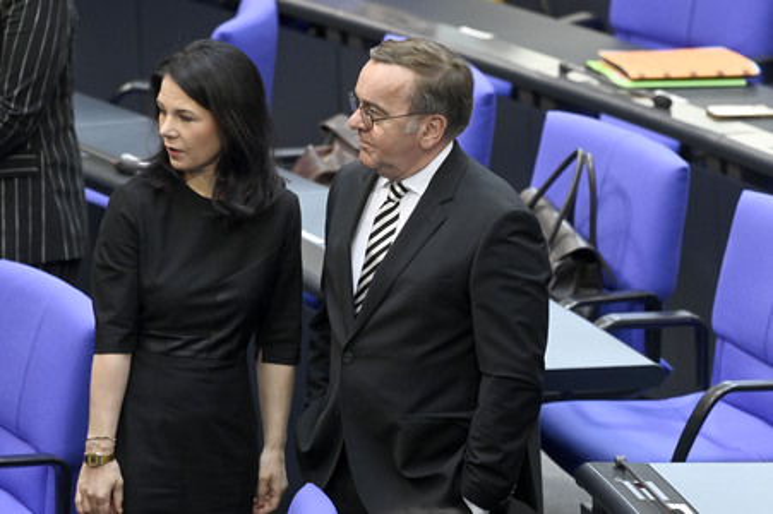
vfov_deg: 3.7
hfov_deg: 5.6
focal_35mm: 370
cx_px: 386
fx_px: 7939
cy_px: 257
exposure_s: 1/400
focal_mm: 370
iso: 10000
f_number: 5.6
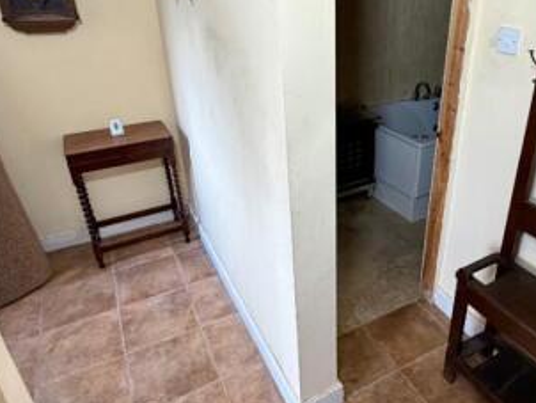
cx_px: 336
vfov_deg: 51.3
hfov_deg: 64.3
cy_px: 173
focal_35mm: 27
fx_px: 418
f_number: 2.2
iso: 320
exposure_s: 1/96
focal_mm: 2.22
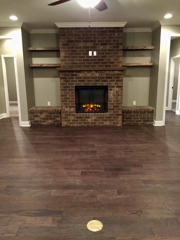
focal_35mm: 29
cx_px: 90
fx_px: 201
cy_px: 120
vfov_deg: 61.7
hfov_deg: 48.2
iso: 320
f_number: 2.2
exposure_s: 1/15
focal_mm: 4.15
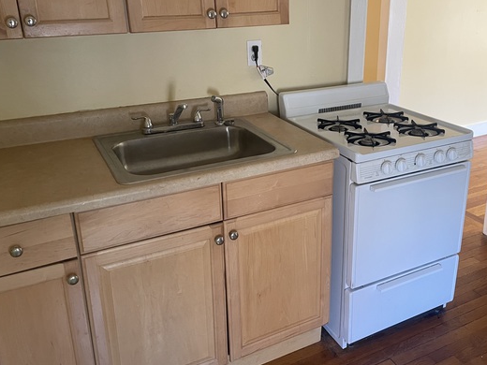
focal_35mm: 35
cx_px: 300
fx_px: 492
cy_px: 161
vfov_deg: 40.6
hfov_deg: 52.2
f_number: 1.6
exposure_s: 1/61
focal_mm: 4.2
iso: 125
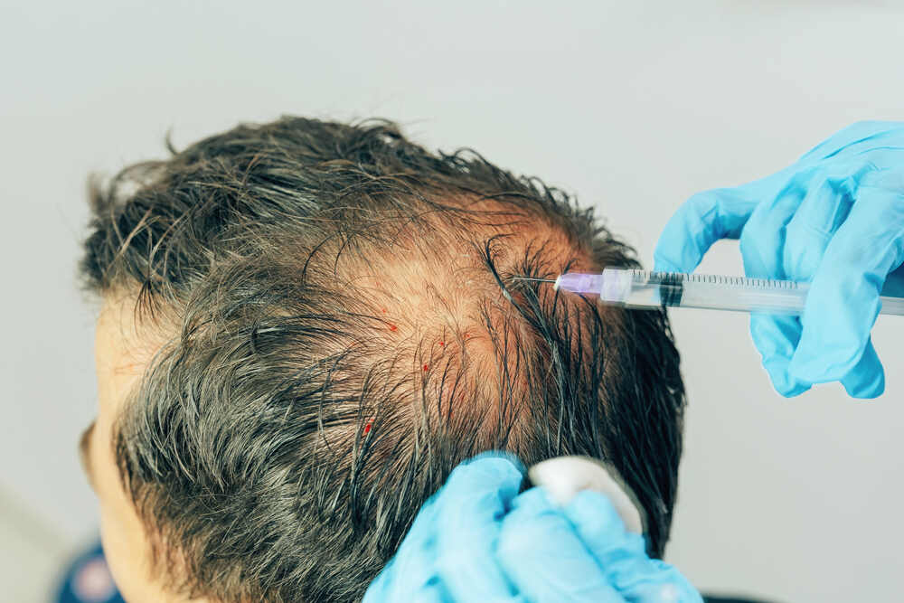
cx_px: 452
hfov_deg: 28.8
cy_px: 302
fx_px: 1758
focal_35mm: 70
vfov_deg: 19.5
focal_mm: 70
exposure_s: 1/50
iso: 500
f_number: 5
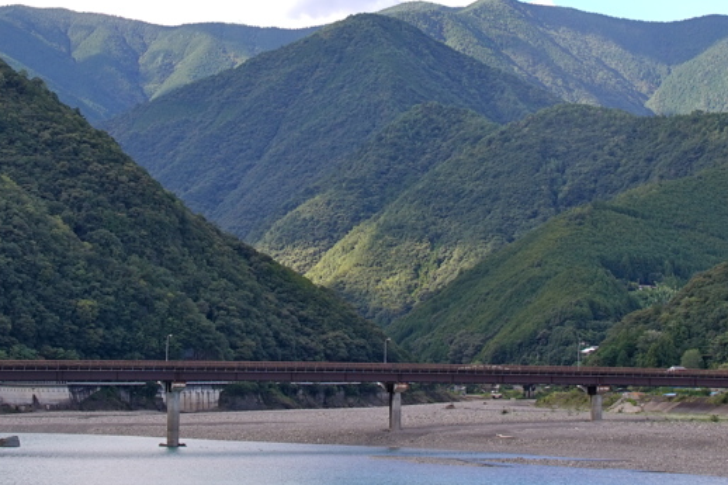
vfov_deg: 16.3
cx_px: 327
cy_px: 82
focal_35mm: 83
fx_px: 1678
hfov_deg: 24.5
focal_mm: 28
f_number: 8
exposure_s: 1/40
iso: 64
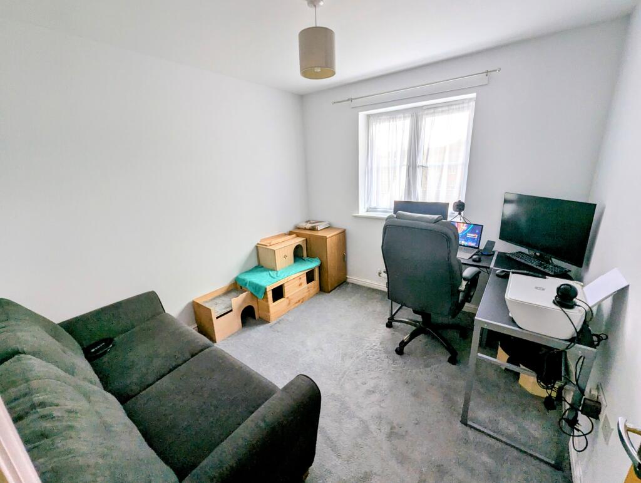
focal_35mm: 13
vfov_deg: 90.1
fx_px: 241
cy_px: 242
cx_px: 320
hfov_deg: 106.1
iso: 83
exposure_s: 1/43.9
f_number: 2.2
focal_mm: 1.95
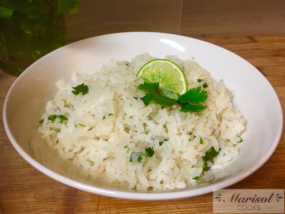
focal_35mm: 29
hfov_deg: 61.7
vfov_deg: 48.2
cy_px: 107
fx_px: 239
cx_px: 142
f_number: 2.2
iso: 64
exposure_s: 1/15
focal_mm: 4.15
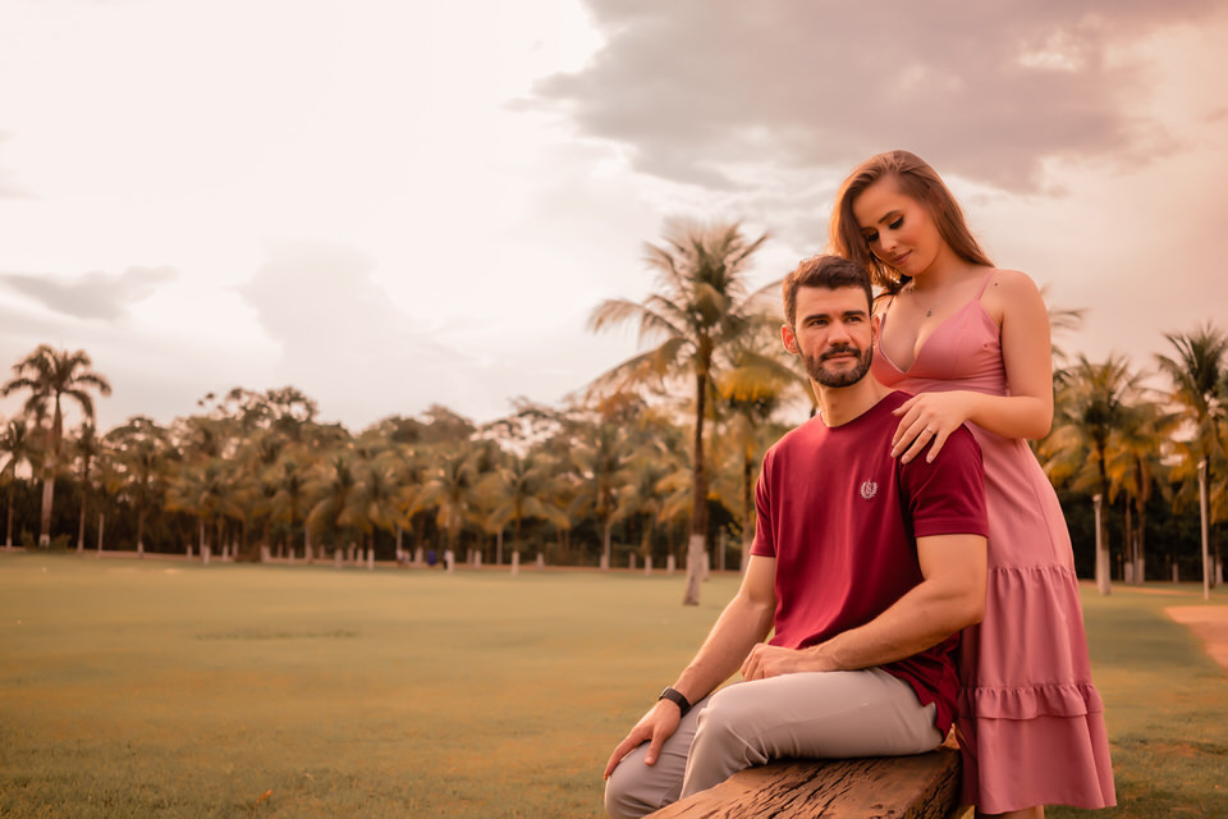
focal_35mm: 35
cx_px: 614
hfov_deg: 54.4
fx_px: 1194
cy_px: 410
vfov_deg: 37.9
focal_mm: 35
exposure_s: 1/320
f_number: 2.8
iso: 100
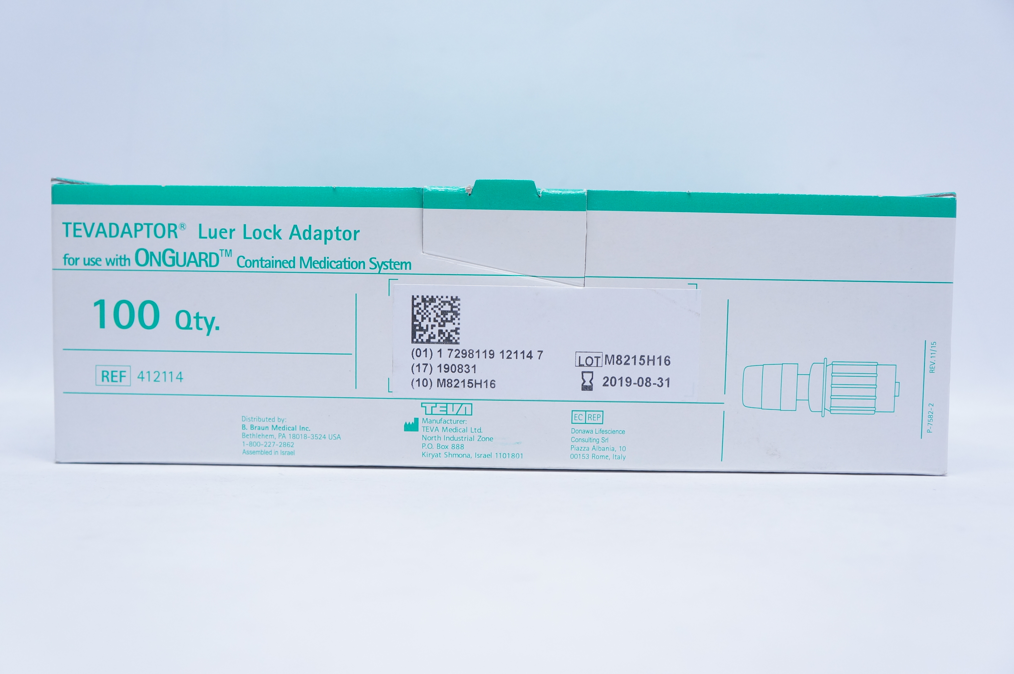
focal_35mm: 36
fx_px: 1013
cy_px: 337
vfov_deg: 36.8
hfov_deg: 53.2
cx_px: 507
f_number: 4.5
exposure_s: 1/100
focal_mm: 24
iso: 800
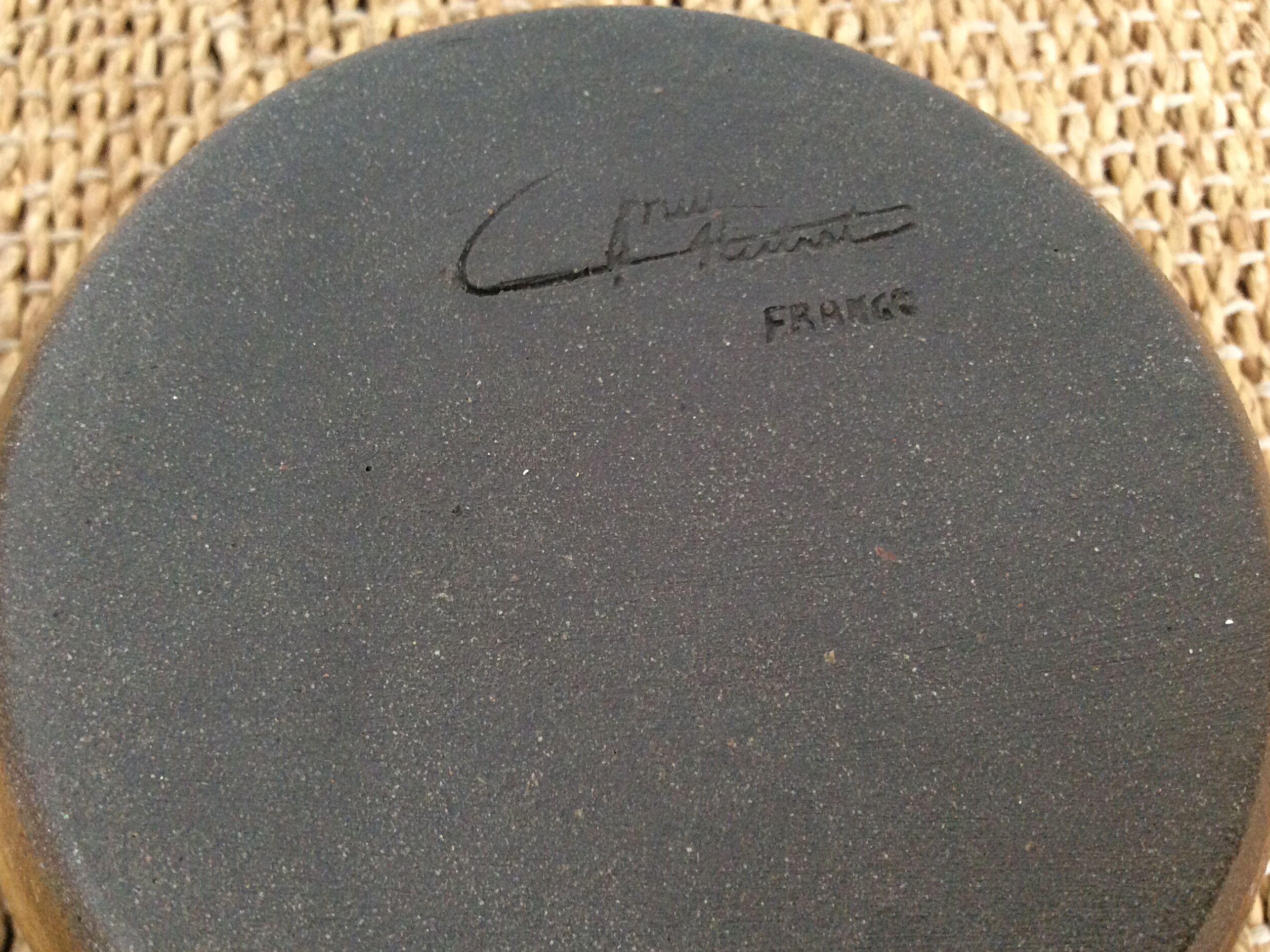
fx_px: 1211
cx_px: 629
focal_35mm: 33
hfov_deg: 55.4
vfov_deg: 42.9
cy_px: 485
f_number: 2.4
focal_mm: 3.3
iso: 200
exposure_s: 1/25
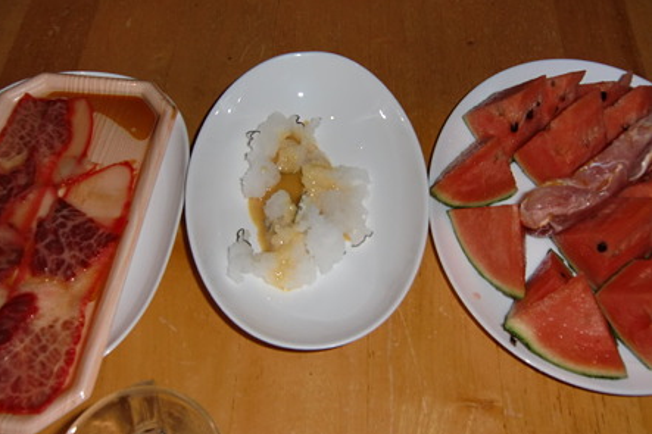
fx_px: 652
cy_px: 187
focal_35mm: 36
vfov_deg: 36.8
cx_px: 322
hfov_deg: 53.1
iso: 125
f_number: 3.6
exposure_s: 1/25
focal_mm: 6.1
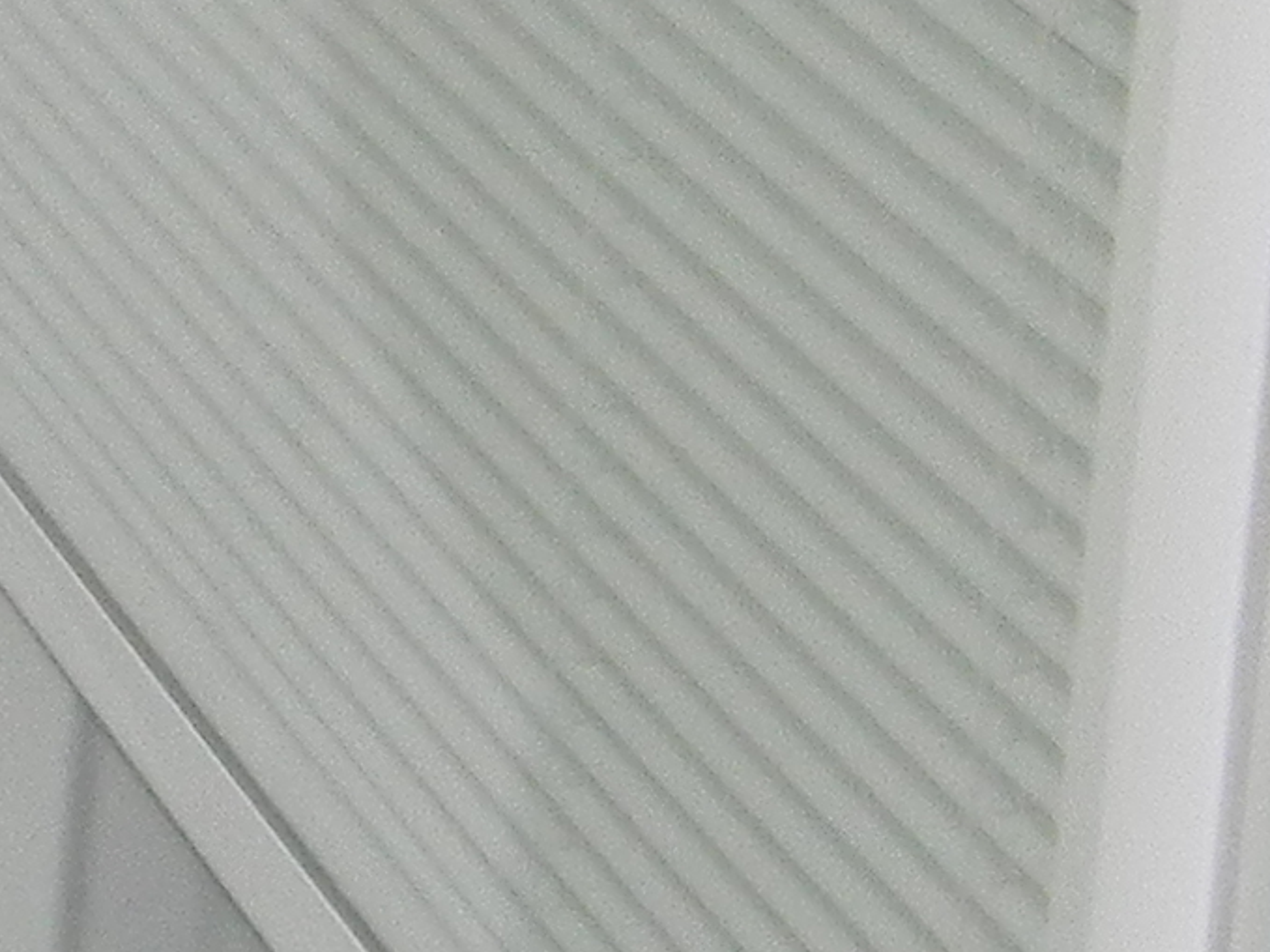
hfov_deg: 6.9
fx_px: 10161
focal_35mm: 277
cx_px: -1324
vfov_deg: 5.3
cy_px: -544
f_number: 3.9
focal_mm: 8.6
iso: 200
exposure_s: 1/30
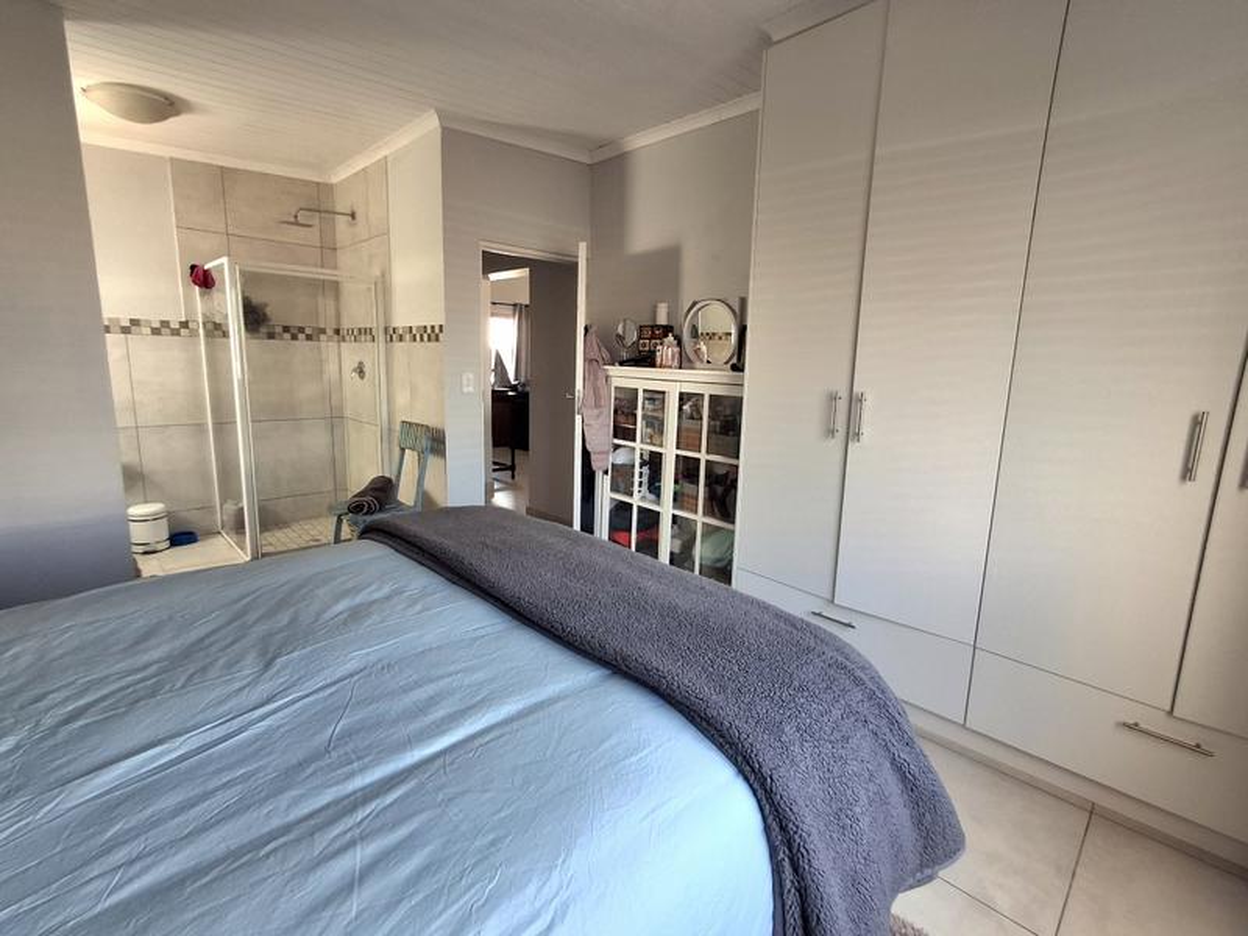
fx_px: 577
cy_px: 468
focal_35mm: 16
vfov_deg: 78.1
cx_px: 624
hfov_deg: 94.5
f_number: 2.2
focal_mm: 1.64
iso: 64
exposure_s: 1/50
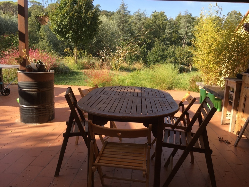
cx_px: 124
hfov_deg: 61.7
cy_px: 94
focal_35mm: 29
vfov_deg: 48.2
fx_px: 209
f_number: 2.2
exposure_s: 1/481
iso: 25
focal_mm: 4.15
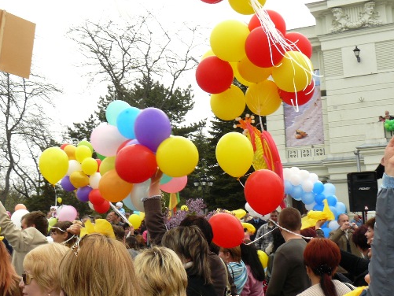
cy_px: 122
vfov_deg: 31.5
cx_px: 168
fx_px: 524
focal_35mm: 46
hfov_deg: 41.1
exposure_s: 1/250
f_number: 4.5
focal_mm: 6
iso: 100
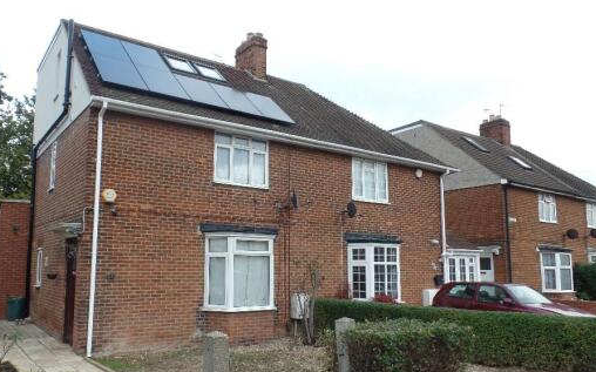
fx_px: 455
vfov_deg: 44.4
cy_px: 207
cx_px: 256
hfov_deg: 66.2
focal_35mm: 28
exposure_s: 1/90
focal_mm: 4.1
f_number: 3.5
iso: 80
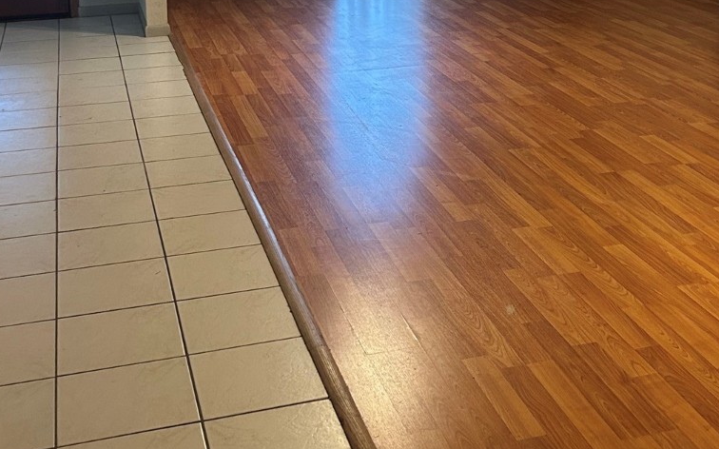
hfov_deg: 36.1
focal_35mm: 56
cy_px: 2
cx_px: 434
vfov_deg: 22.3
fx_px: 1097
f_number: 1.5
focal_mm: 5.7
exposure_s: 1/60
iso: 320
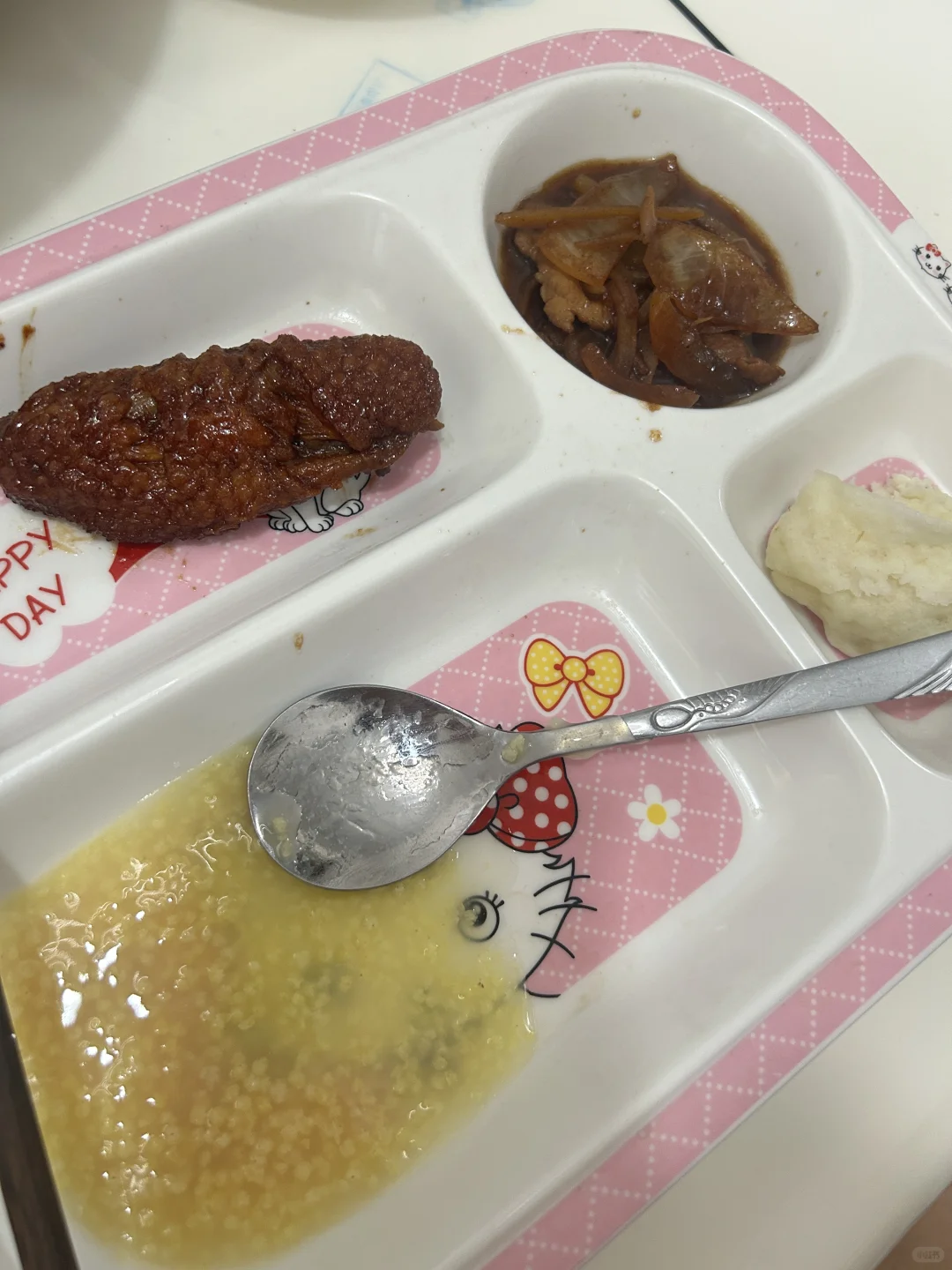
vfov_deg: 67.3
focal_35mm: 26
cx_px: 476
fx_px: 953
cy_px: 635
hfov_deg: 53.1
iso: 160
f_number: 1.5
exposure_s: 1/60
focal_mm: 5.7
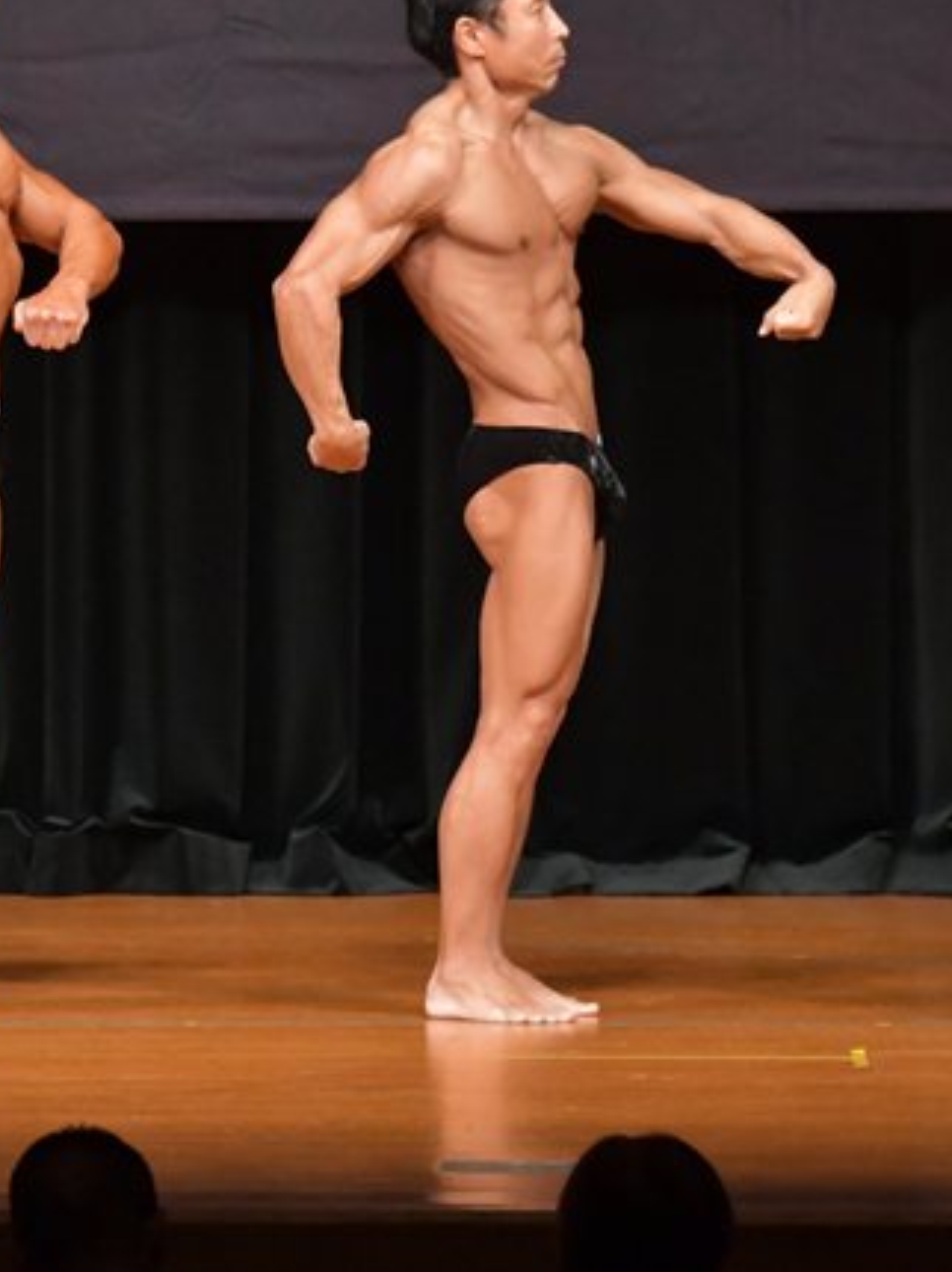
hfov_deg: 3.4
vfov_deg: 4.5
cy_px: 512
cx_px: -25
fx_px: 16224
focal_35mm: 442
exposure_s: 1/400
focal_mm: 170
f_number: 5.6
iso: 6400
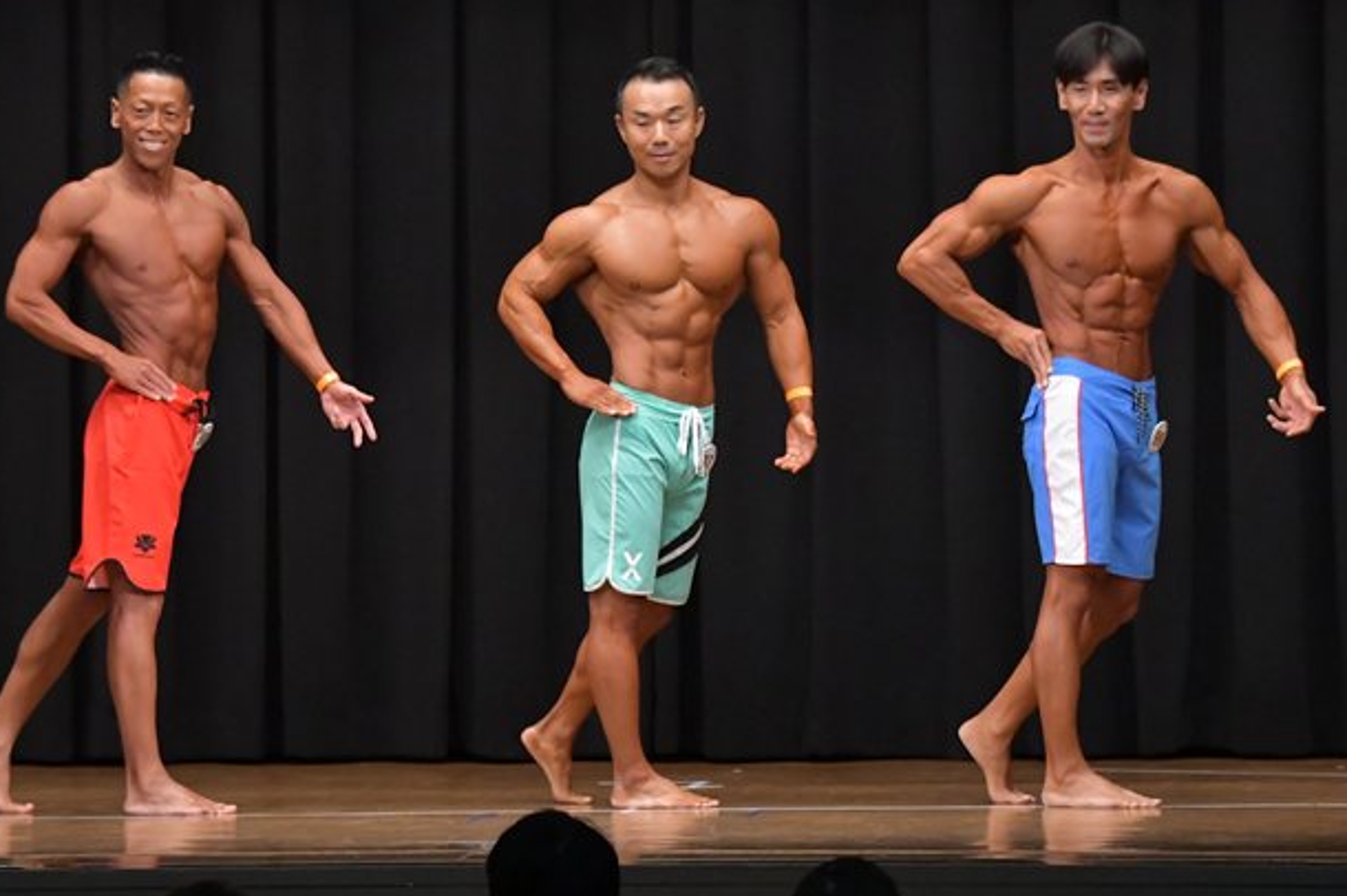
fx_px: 8264
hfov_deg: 9.3
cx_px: 650
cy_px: 386
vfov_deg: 6.2
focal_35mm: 221
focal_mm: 116
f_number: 5.6
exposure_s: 1/400
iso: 6400
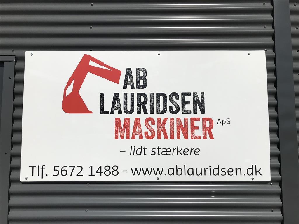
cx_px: 150
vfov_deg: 49.7
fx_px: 242
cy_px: 112
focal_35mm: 28
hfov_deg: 63.4
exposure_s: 1/8772
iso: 20
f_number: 1.8
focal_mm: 3.99
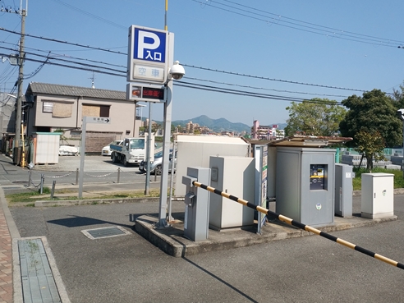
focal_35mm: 39
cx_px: 217
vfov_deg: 36.7
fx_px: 455
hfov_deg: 47.8
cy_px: 119
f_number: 2
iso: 101
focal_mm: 4.5
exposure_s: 1/1739
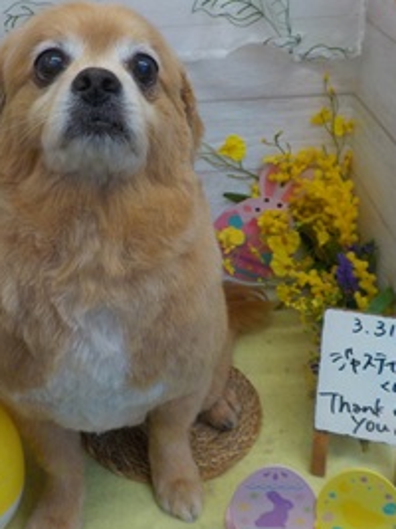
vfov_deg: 41.7
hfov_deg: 31.9
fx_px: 687
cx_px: 127
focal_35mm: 45
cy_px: 190
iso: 125
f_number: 3.3
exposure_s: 1/30
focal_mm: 4.1
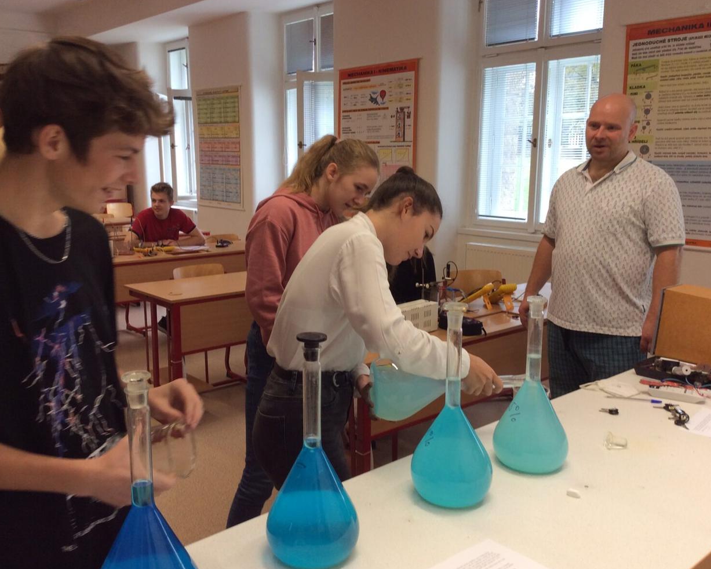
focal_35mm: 34
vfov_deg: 43.4
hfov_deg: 52.8
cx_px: 332
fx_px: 716
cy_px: 286
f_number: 2.4
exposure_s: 1/33
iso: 32
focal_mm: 3.3
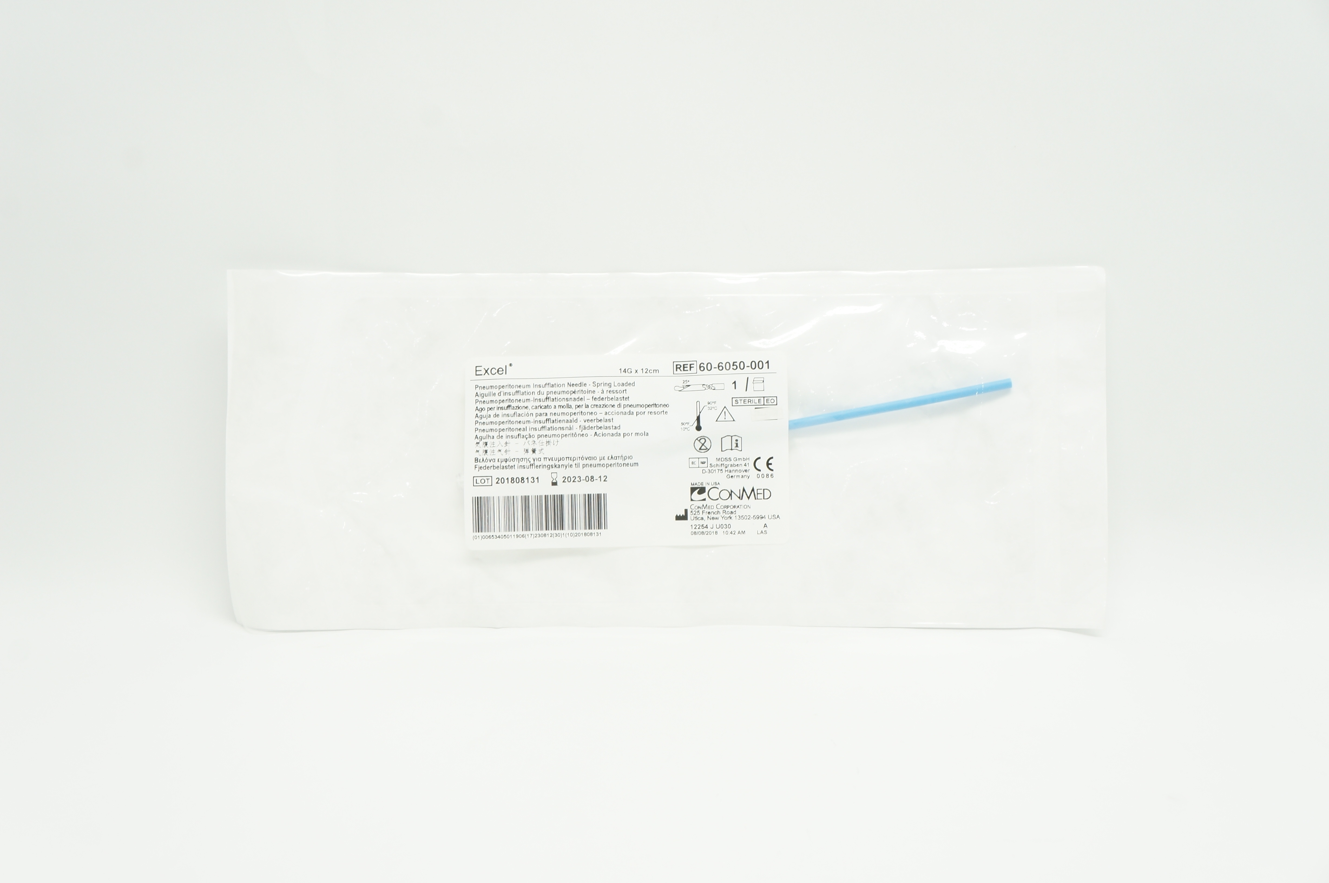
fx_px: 1770
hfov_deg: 41.2
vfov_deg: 28.0
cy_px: 442
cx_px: 664
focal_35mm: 48
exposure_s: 1/25
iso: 400
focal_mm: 32
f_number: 9
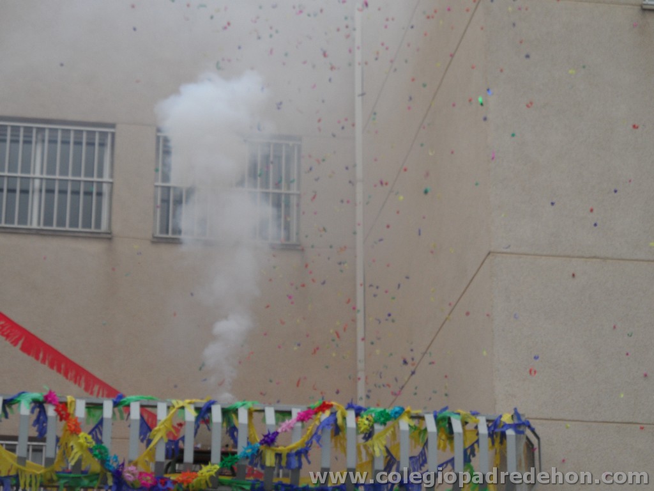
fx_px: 1889
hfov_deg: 19.6
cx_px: 327
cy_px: 246
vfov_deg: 14.8
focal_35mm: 100
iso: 100
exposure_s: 1/125
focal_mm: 16.3
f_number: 4.4
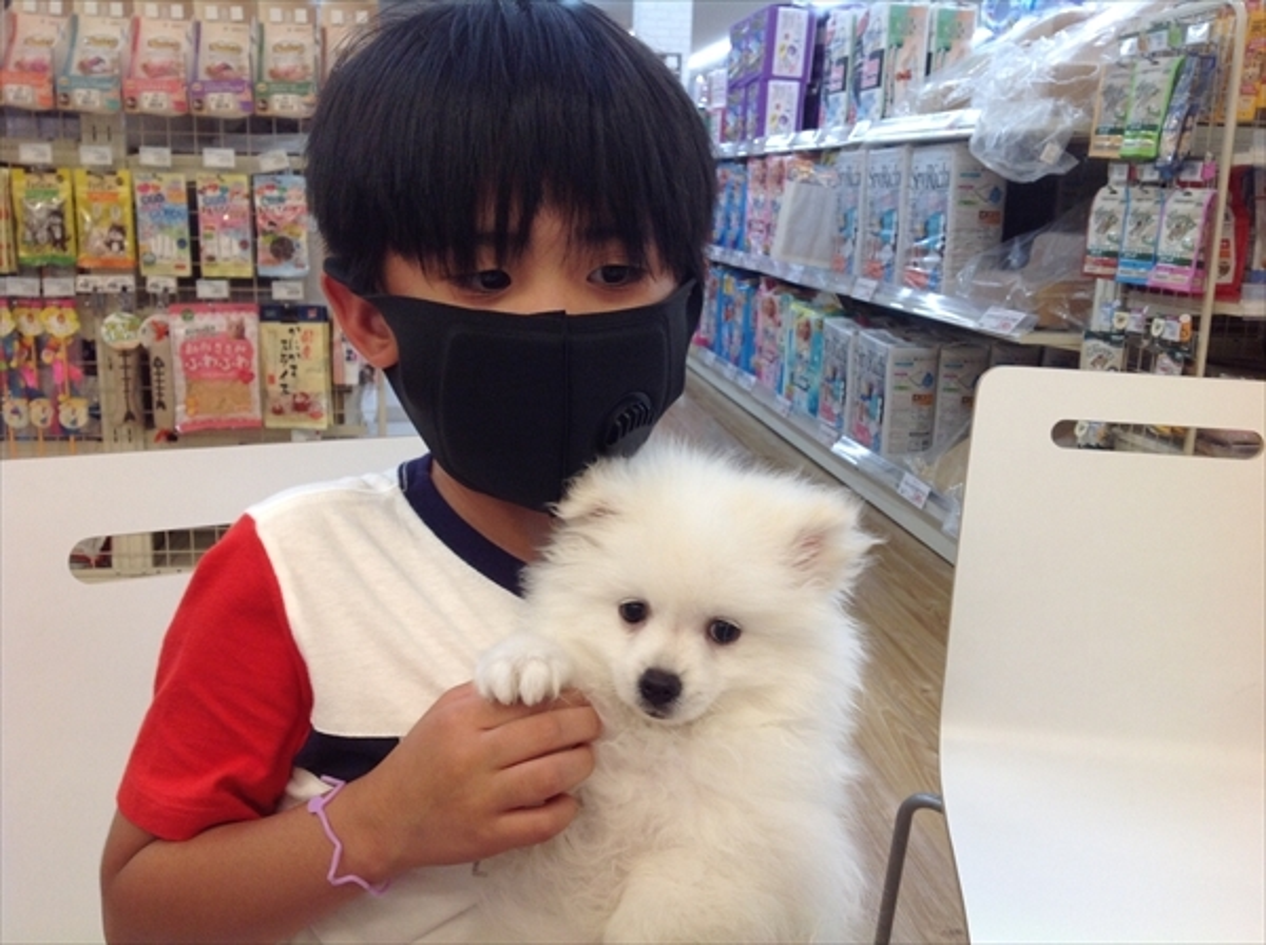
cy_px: 472
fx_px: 1278
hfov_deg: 52.7
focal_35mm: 35
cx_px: 633
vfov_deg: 40.6
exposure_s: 1/60
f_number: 2.4
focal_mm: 4.28
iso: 80
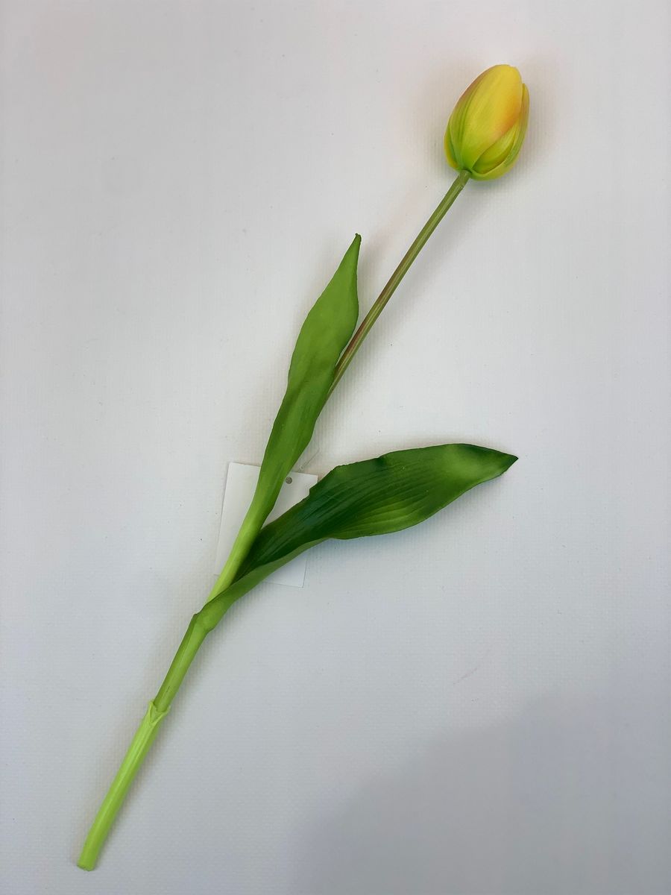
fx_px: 1344
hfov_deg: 28.0
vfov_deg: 36.8
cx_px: 336
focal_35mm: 52
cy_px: 448
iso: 16
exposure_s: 1/100
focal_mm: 6
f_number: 2.4
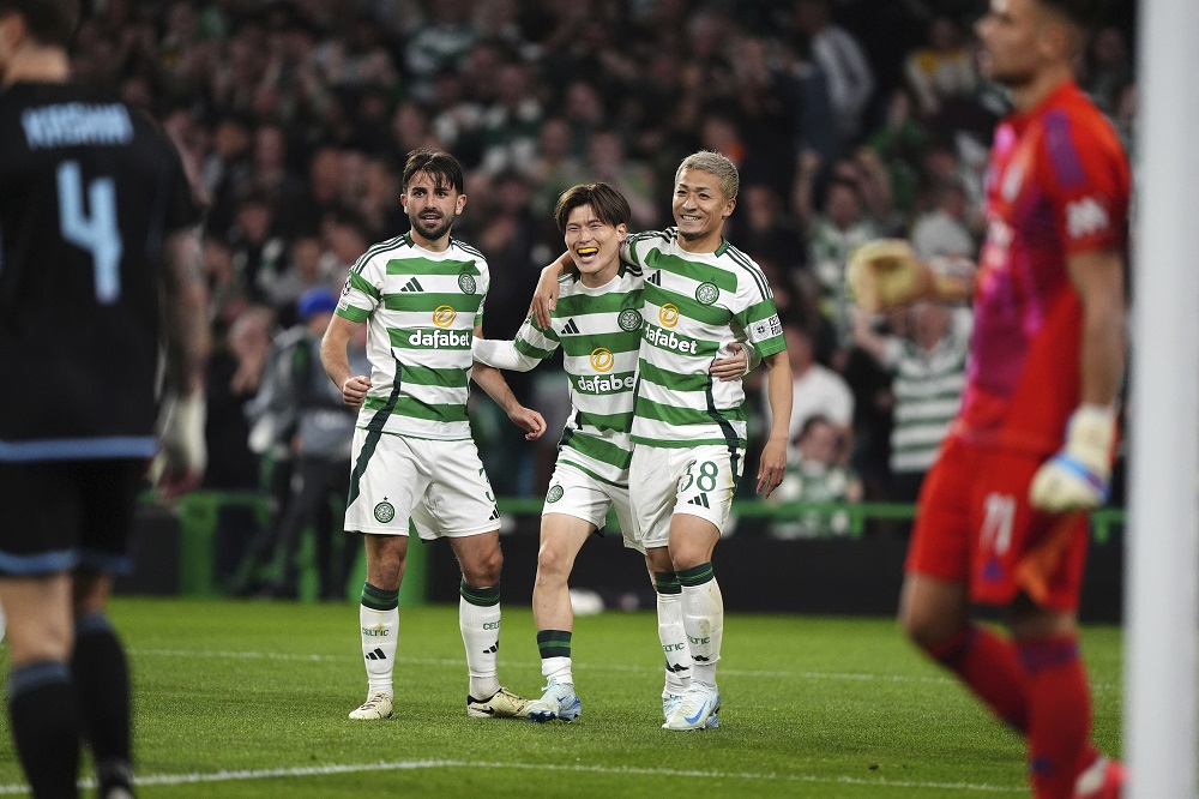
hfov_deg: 5.2
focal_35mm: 400
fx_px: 13317
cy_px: 400
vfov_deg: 3.4
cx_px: 600
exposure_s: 1/2500
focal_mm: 400
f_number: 2.8
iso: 3200
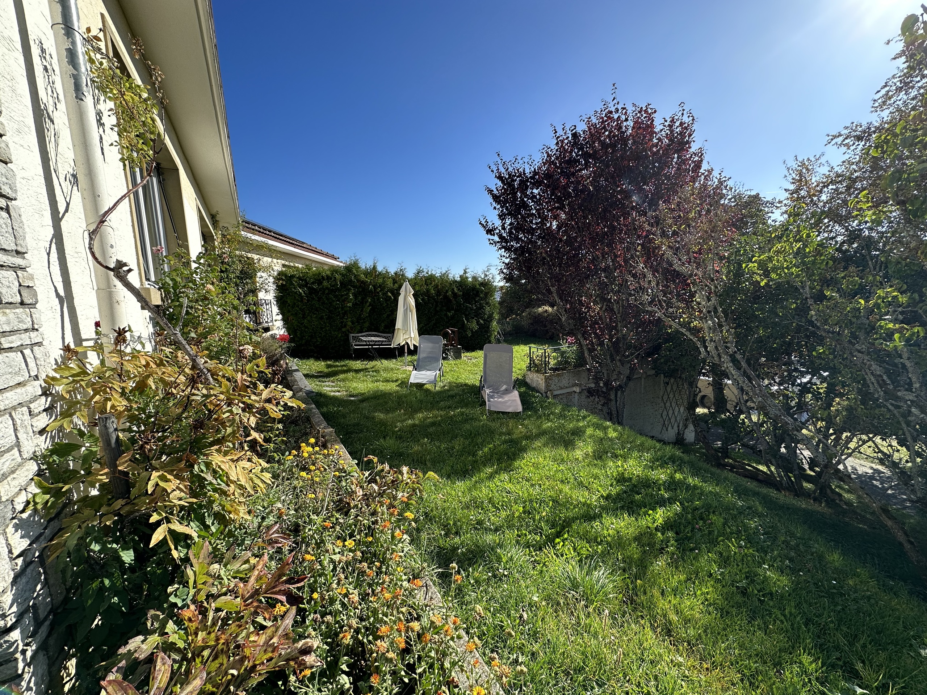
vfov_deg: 85.7
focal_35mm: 14
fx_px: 375
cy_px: 348
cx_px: 464
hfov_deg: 102.1
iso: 40
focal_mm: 2.22
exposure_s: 1/836
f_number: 2.2
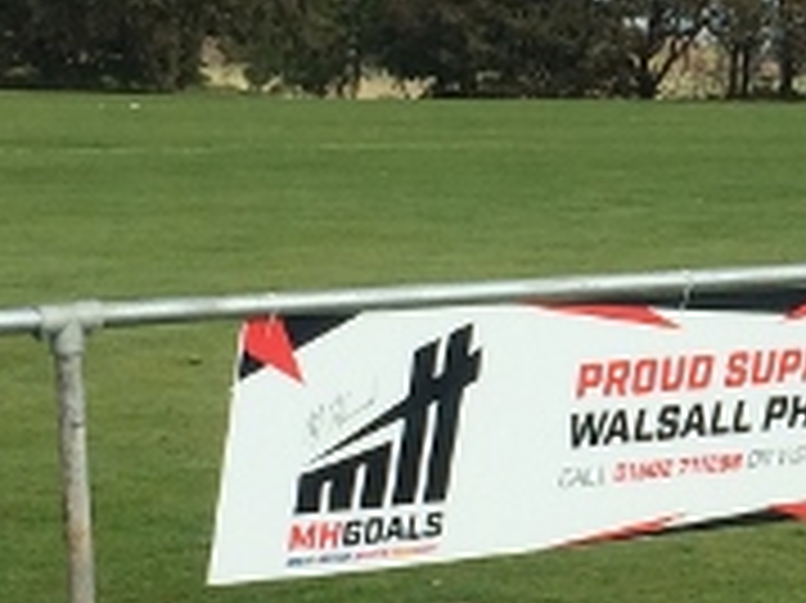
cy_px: 324
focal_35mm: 166
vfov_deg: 8.9
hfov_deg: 11.7
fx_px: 3863
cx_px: 932
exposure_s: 1/1466
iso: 32
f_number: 2.2
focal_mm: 4.15
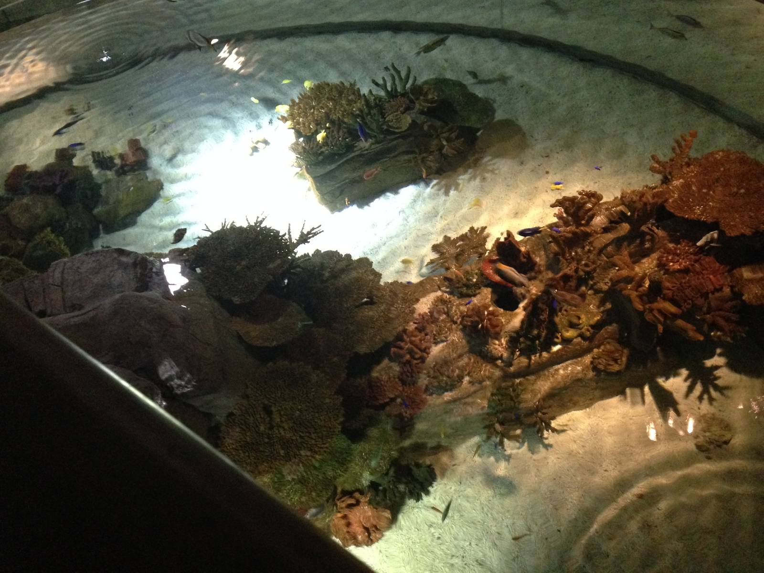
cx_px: 382
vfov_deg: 42.9
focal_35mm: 33
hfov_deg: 55.4
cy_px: 286
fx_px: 728
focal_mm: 4.12
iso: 500
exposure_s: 1/15
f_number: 2.4
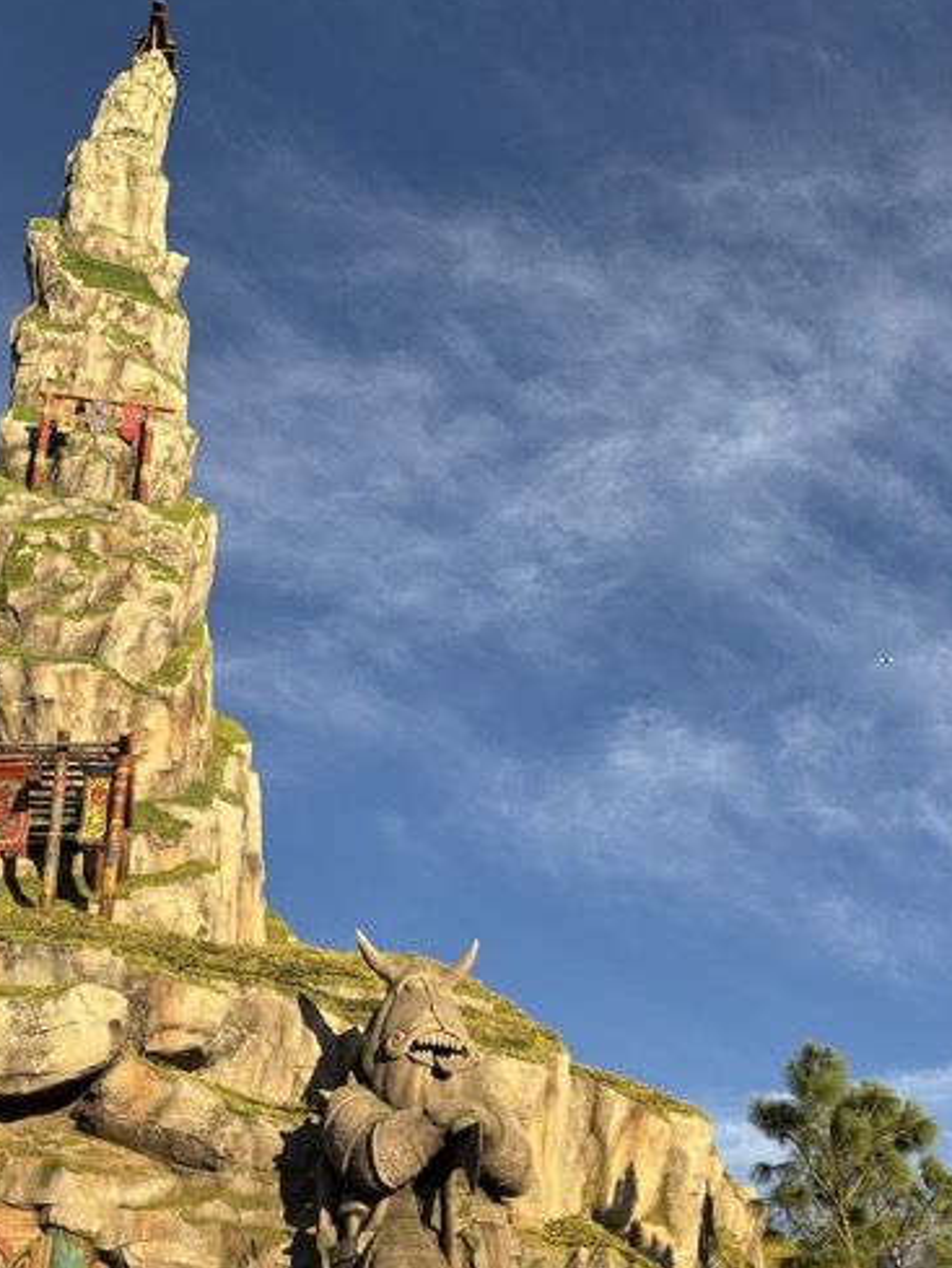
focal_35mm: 34
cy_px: 773
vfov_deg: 53.5
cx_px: 480
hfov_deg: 41.8
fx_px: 1246
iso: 50
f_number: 1.6
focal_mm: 5.96
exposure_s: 1/1642
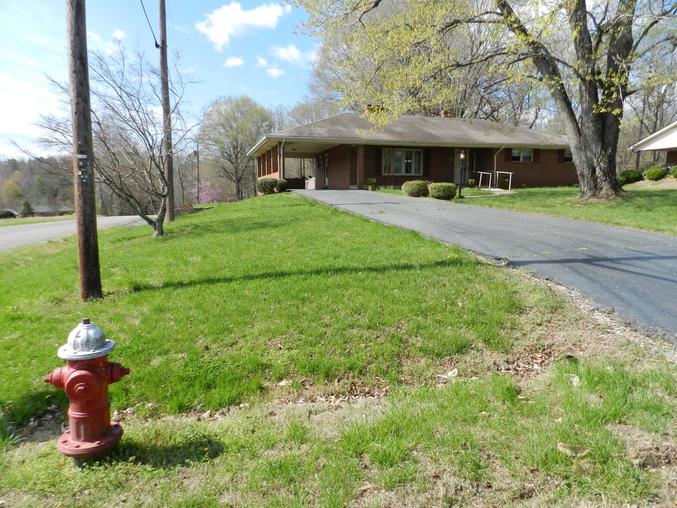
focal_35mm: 23
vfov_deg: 58.9
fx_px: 450
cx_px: 338
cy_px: 254
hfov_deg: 73.9
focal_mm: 4
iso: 160
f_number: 3.4
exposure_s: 1/1000
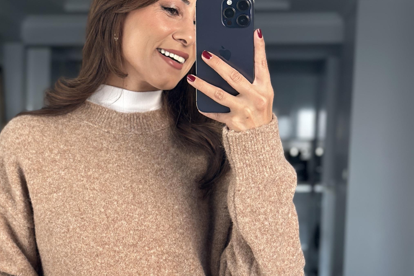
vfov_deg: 13.7
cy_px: 245
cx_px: 136
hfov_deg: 20.5
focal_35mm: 99
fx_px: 1138
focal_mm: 6.86
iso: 80
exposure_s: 1/225
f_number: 1.78
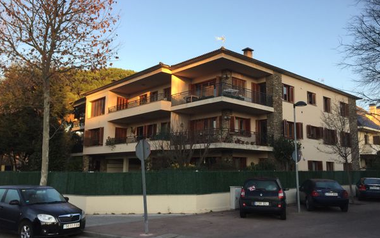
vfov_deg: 40.6
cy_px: 117
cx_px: 190
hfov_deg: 61.2
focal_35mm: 31
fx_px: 321
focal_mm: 4.15
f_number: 2.2
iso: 32
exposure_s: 1/198
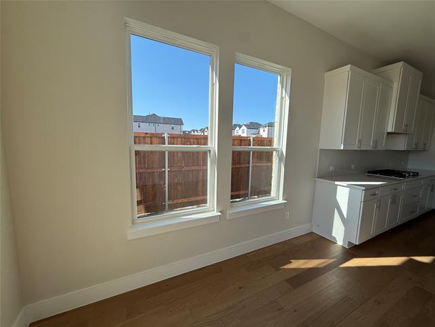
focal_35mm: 14
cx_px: 218
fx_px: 176
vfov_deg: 85.7
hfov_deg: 102.1
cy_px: 164
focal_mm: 2.22
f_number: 2.2
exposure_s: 1/672
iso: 50
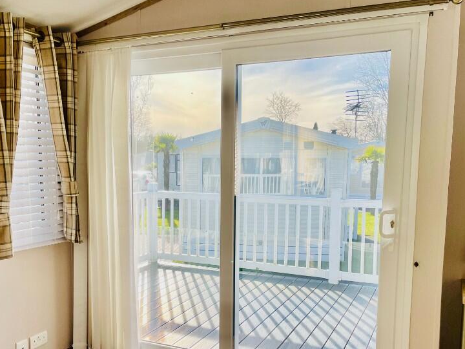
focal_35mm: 37
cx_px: 192
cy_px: 215
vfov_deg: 38.5
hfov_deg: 49.9
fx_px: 497
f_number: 1.6
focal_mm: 4.2
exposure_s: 1/590
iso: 32
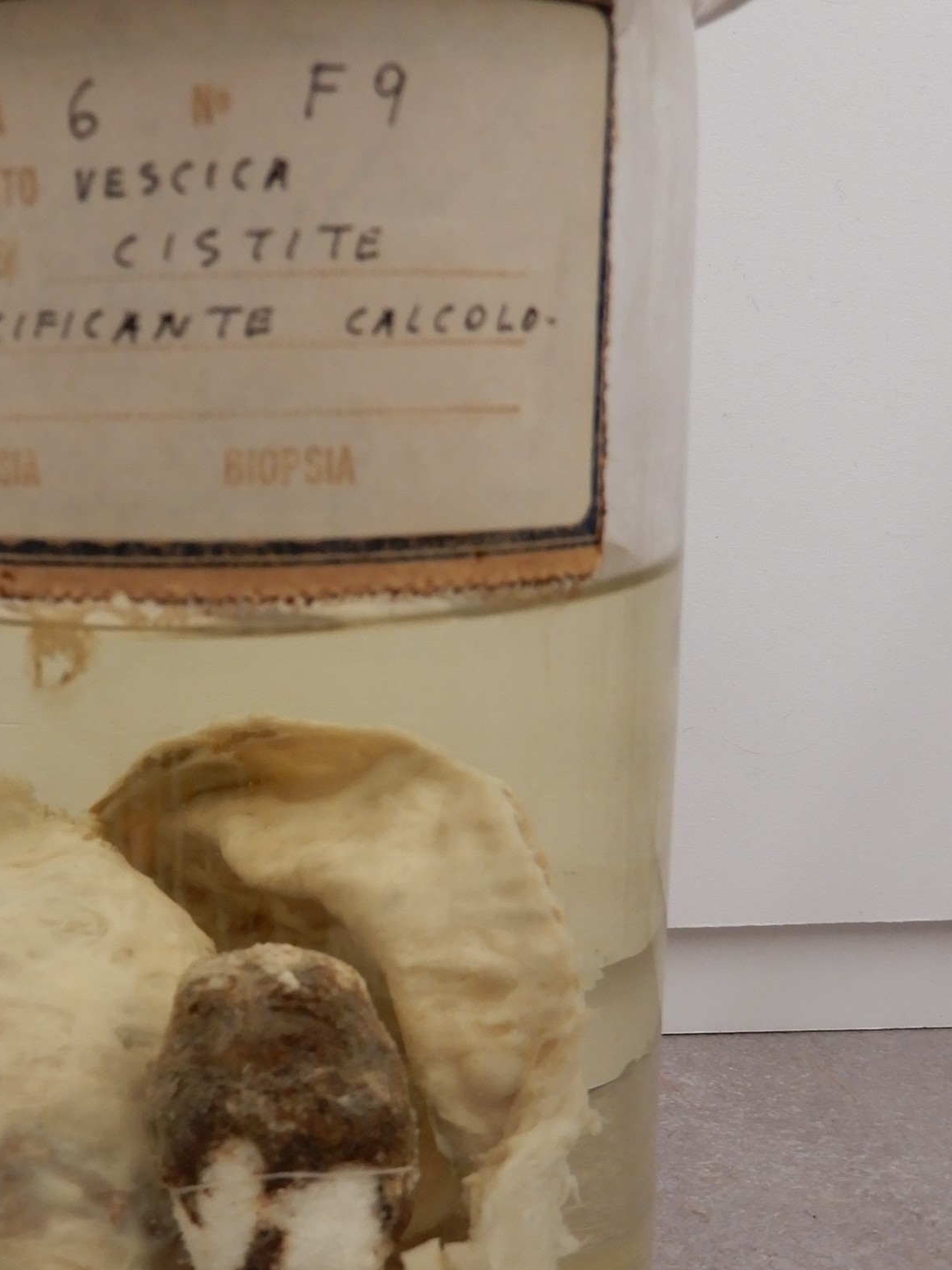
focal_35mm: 40
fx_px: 1467
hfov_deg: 35.0
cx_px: 215
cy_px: 706
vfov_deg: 46.7
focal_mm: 4.3
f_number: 3.4
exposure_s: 1/30
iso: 160
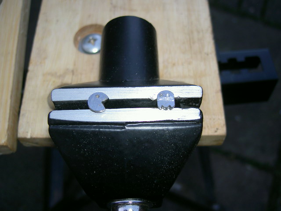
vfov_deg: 36.8
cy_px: 106
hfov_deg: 47.9
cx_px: 140
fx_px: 317
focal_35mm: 39
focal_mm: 8
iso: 100
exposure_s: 1/59.5
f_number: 2.8
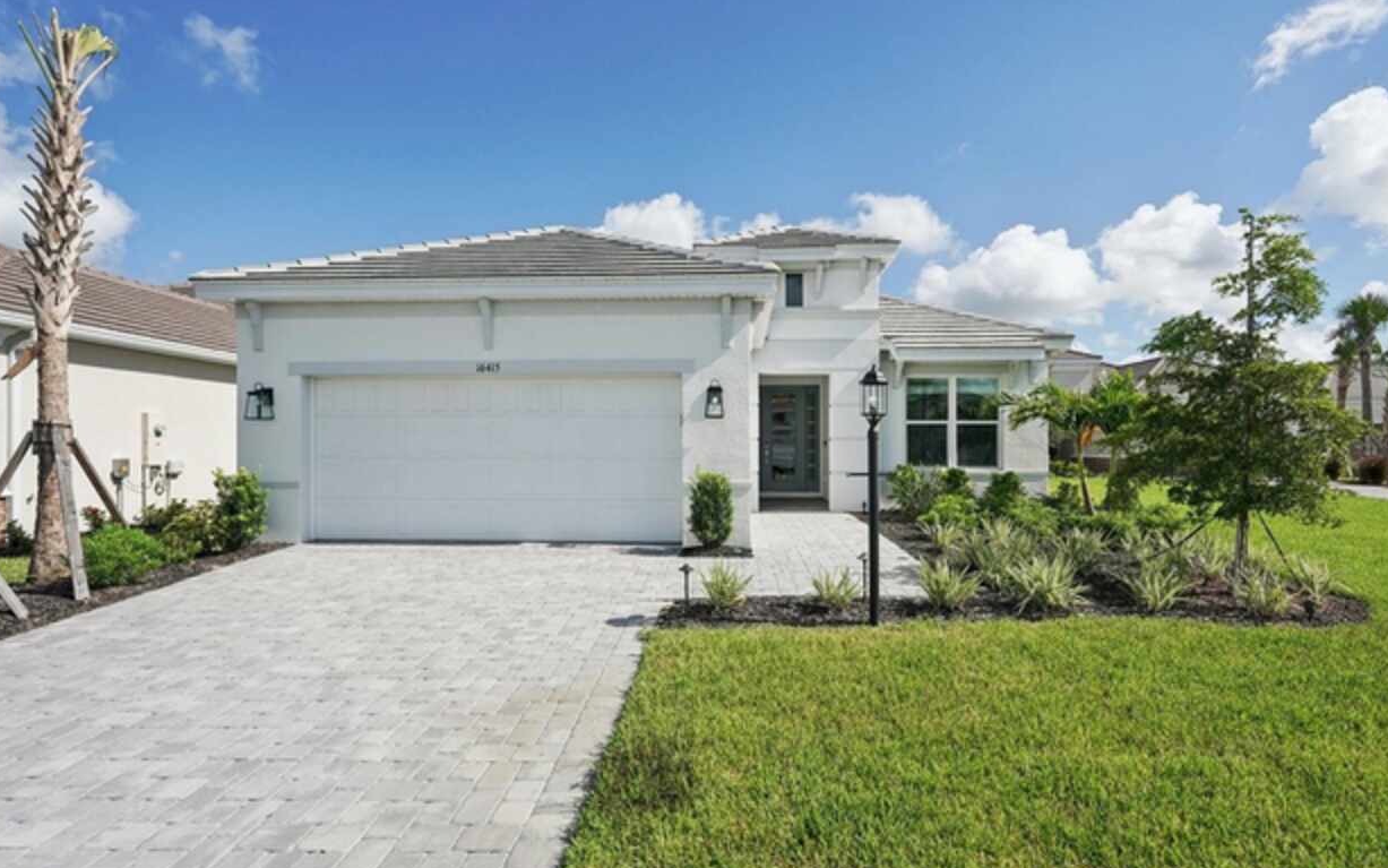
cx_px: 712
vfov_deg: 68.0
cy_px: 441
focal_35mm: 17
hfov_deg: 94.3
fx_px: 643
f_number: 8
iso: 400
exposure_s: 1/1600
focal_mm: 16
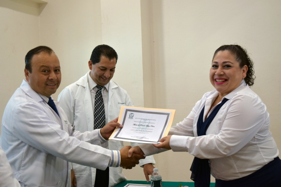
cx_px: 140
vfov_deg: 22.6
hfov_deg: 33.4
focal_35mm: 60
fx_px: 468
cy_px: 94
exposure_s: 1/60
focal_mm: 40
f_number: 4.8
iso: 640
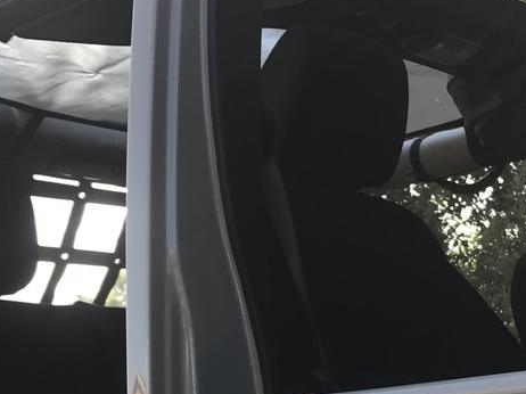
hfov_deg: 21.2
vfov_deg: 16.0
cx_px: 445
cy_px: 359
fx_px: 1382
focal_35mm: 91
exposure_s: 1/392
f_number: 1.8
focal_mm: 3.99
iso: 20
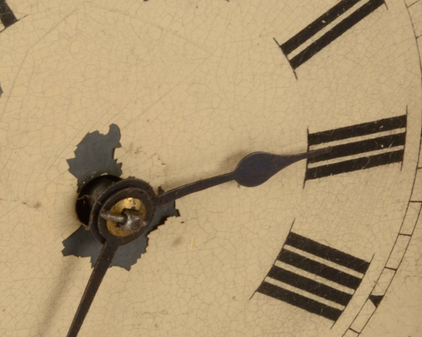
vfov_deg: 5.4
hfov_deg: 6.7
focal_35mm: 288
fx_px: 3596
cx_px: 233
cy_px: 195
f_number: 36
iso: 250
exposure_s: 1/125
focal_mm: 105
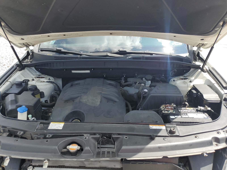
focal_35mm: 26
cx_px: 114
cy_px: 85
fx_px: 170
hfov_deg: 67.3
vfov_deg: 53.1
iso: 50
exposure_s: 1/909
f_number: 1.5
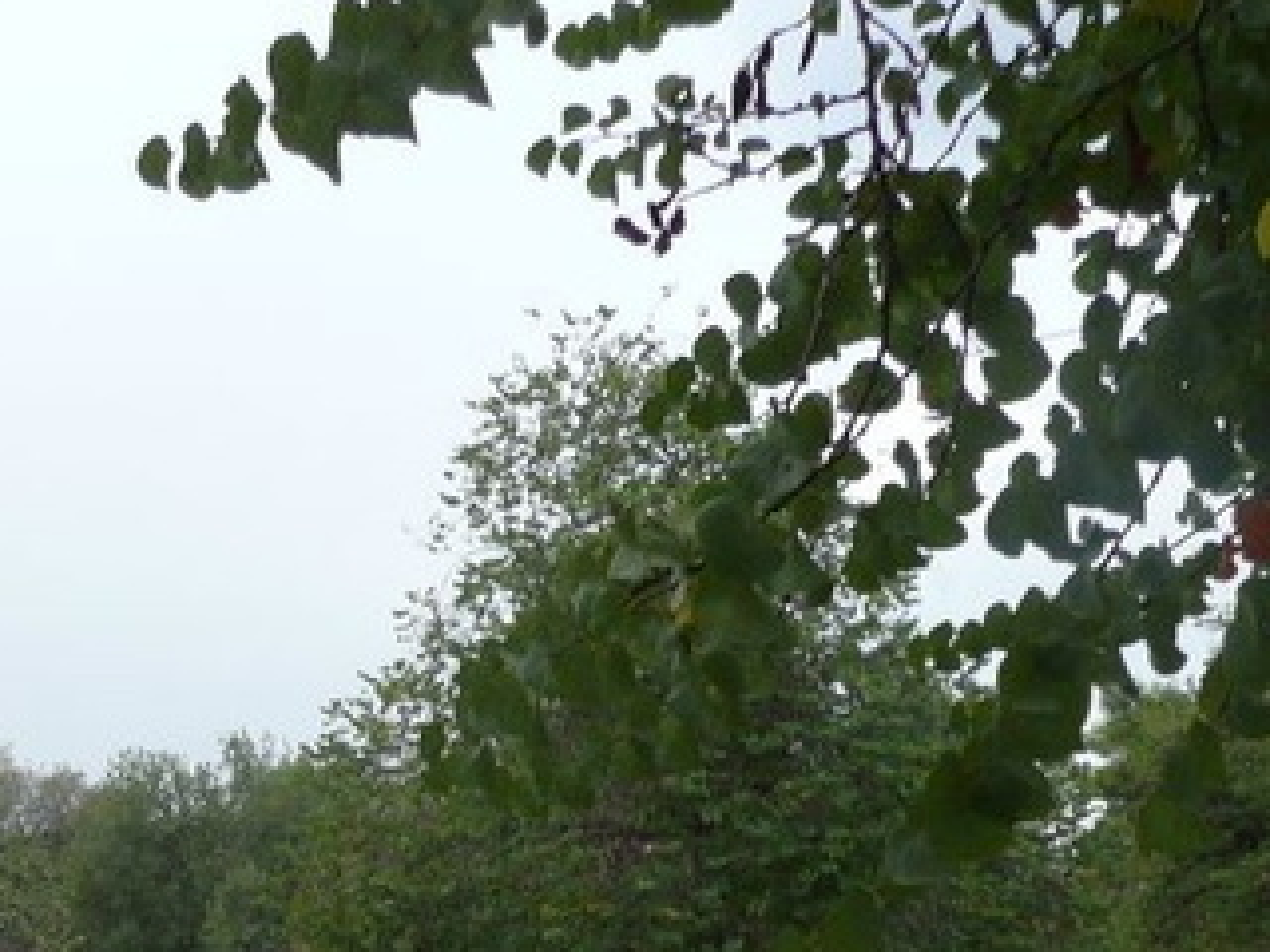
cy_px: 1079
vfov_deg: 20.0
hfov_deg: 26.2
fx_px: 2568
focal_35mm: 70
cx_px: -24
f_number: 3.3
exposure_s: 1/40
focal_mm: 4.6
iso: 100
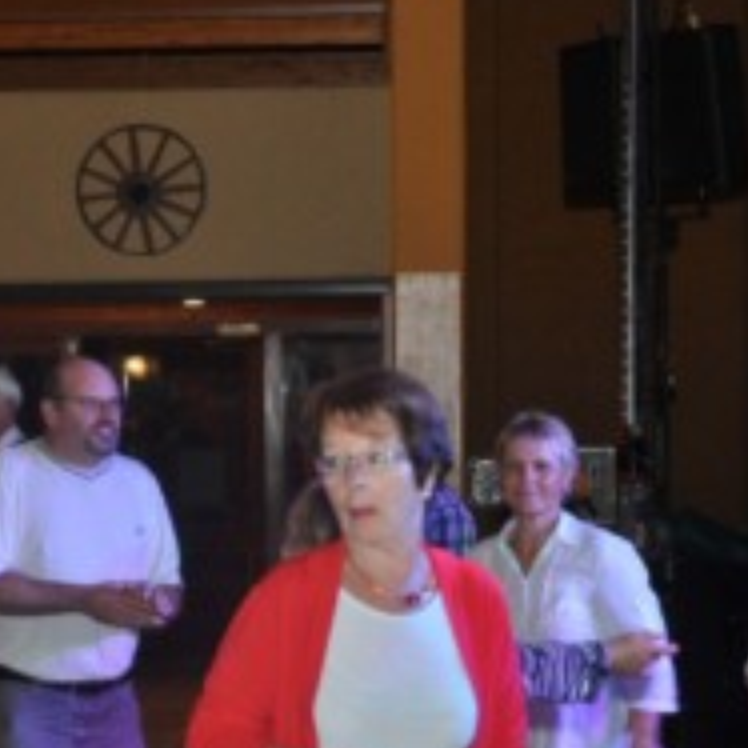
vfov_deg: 12.8
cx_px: 188
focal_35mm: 136
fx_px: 3325
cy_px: 480
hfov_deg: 12.8
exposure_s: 1/60
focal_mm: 40
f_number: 4.5
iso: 800
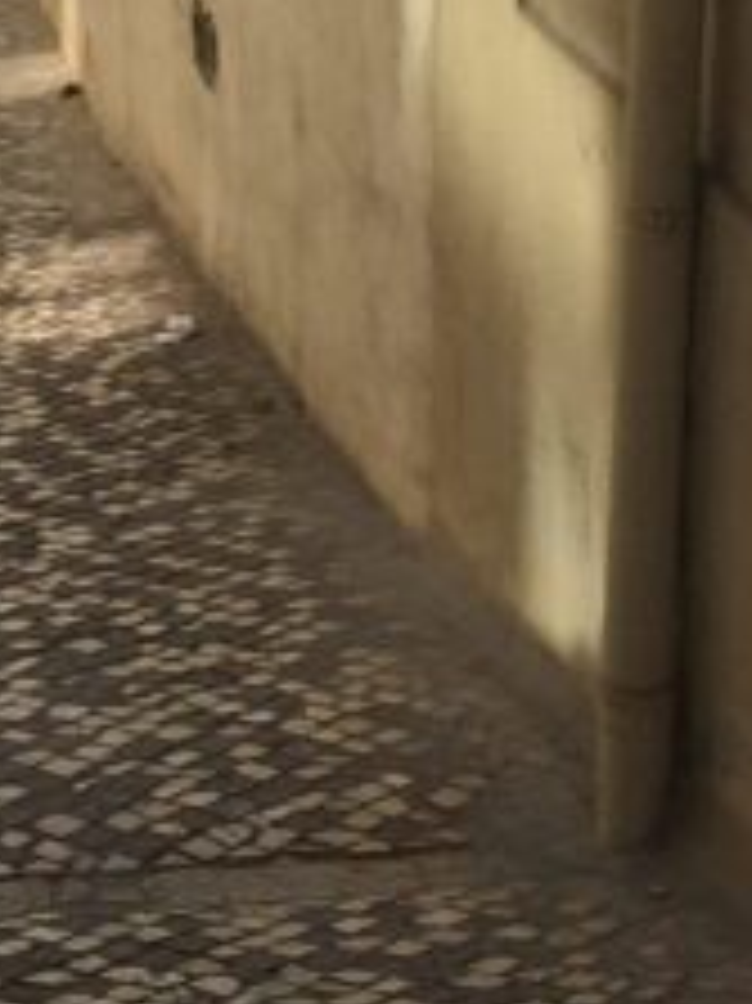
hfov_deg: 11.0
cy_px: -410
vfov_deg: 14.1
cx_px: -108
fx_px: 3856
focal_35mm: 133
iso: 32
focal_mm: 4.15
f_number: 2.2
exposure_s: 1/1799
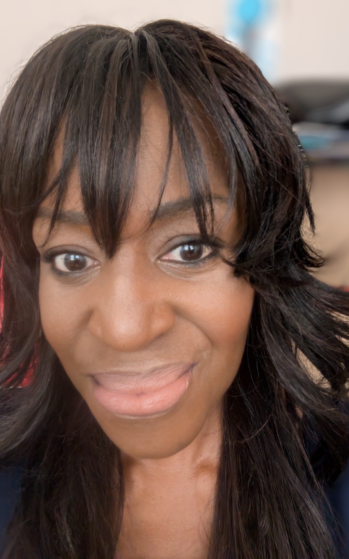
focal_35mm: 26
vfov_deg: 70.4
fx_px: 396
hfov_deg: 47.5
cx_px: 150
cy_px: 274
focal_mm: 2.38
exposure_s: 1/26.4
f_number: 2.2
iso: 235
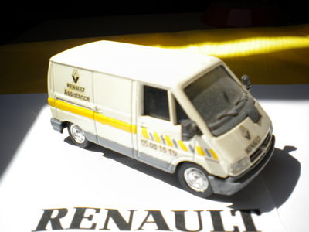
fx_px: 312
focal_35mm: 35
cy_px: 116
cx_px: 154
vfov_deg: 40.7
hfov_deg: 52.6
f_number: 4.6
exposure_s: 1/613
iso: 80
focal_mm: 6.3
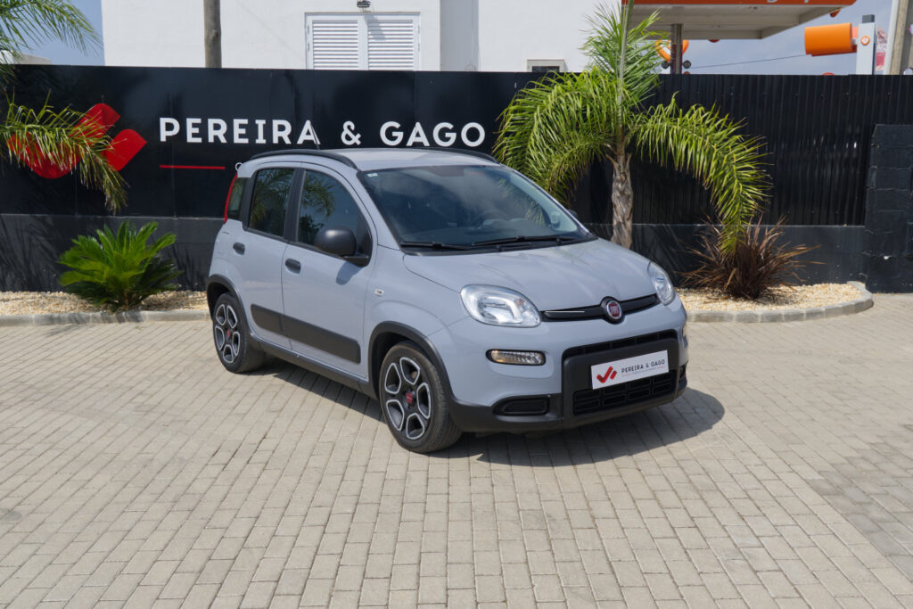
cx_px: 456
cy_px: 304
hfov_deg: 54.4
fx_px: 888
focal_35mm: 35
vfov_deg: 37.9
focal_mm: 23.5
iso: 160
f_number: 8
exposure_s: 1/400
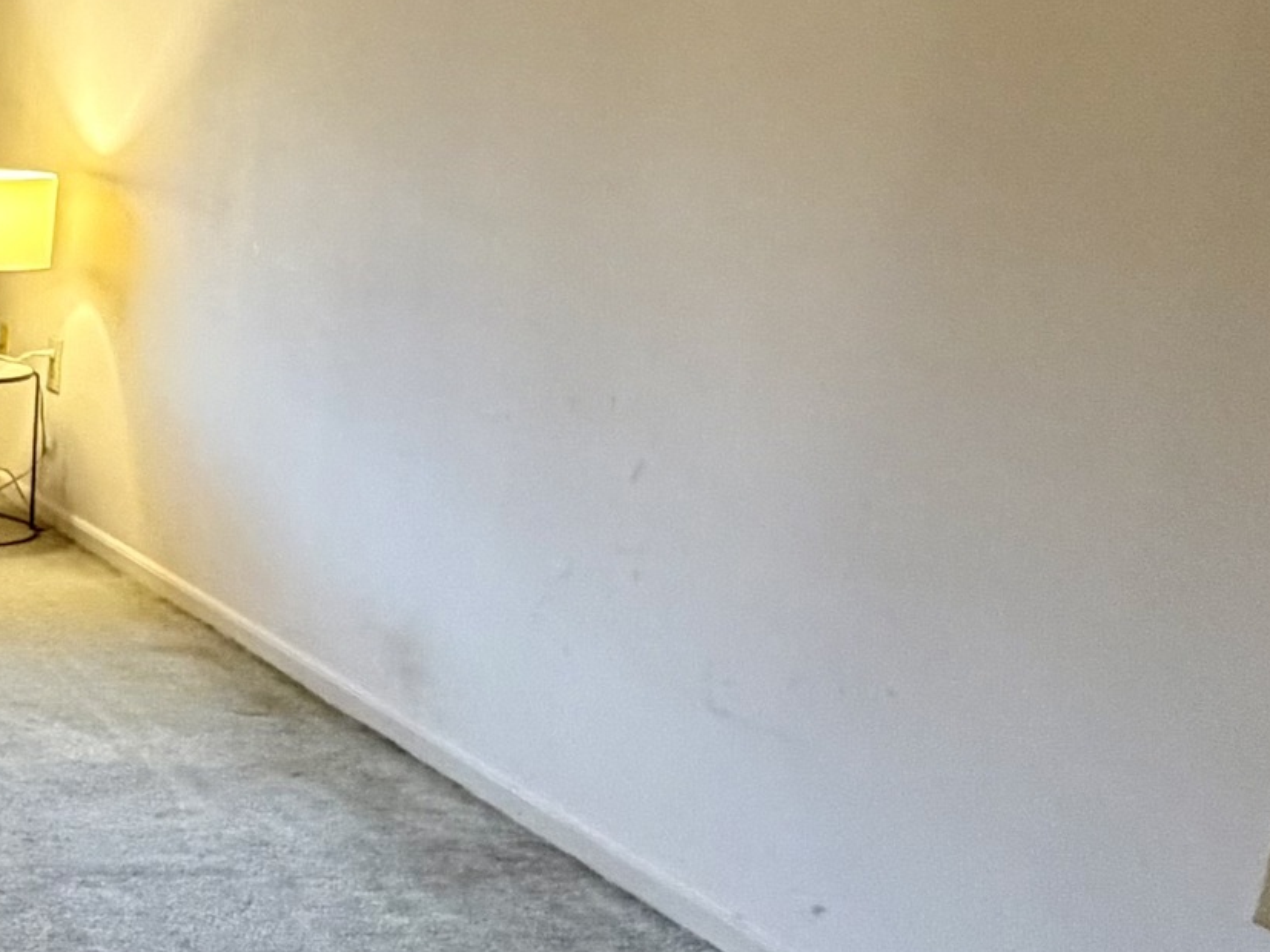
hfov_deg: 25.4
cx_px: -734
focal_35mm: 52
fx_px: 1908
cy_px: 527
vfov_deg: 28.0
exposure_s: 1/60
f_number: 2.2
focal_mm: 2.22
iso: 500
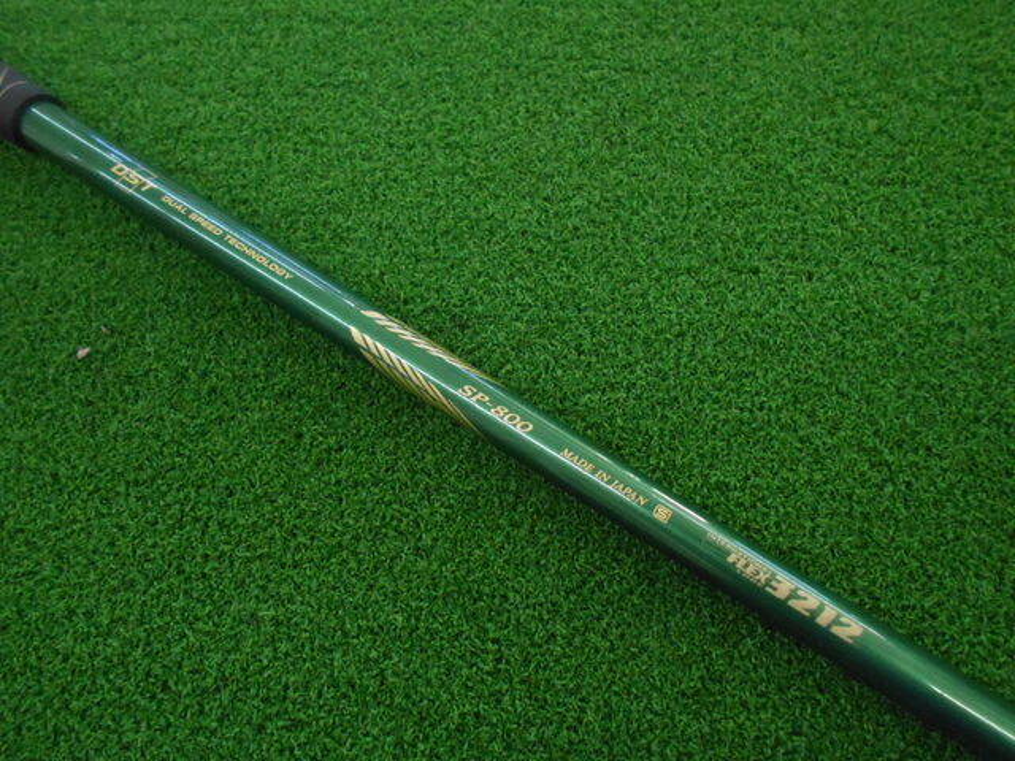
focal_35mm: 26
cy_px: 380
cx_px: 508
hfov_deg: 67.3
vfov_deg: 53.1
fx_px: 762
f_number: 3.2
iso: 800
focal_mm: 4.6
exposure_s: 1/200
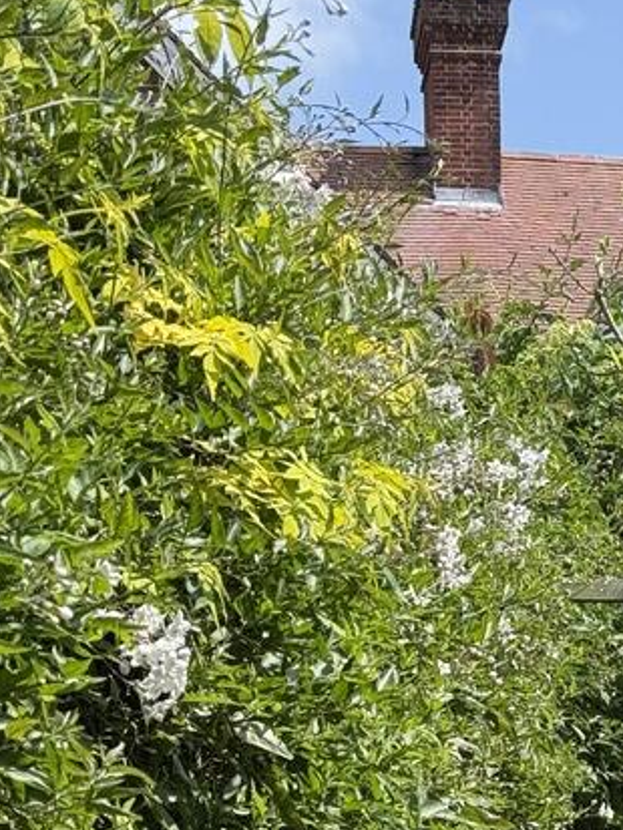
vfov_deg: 16.1
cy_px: 878
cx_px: 732
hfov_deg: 12.2
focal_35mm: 119
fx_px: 2854
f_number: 1.78
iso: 64
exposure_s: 1/2273
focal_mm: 6.76
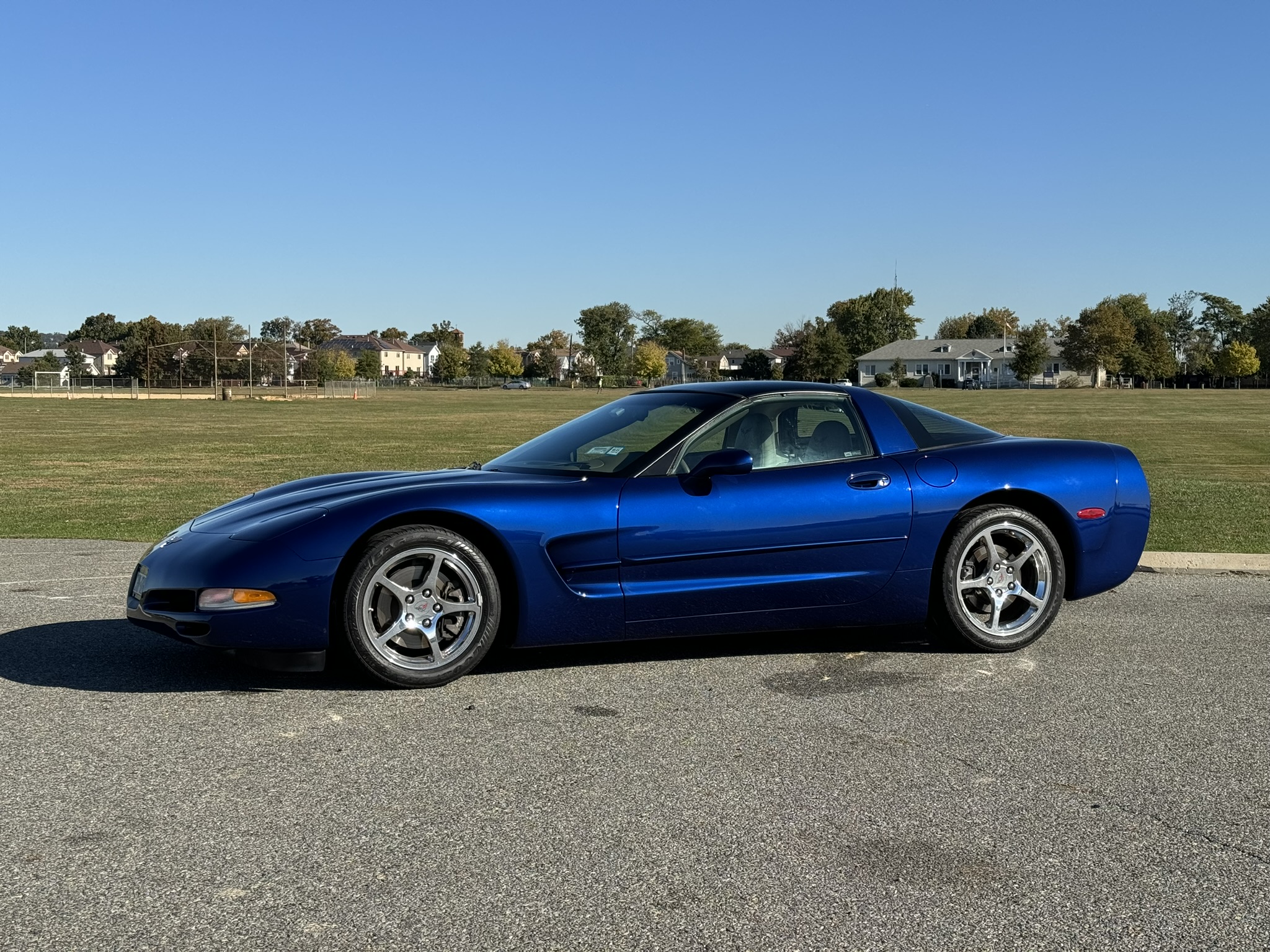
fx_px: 1761
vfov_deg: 30.3
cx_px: 635
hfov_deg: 39.7
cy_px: 476
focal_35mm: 48
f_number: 1.78
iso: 64
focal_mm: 6.76
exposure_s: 1/3817
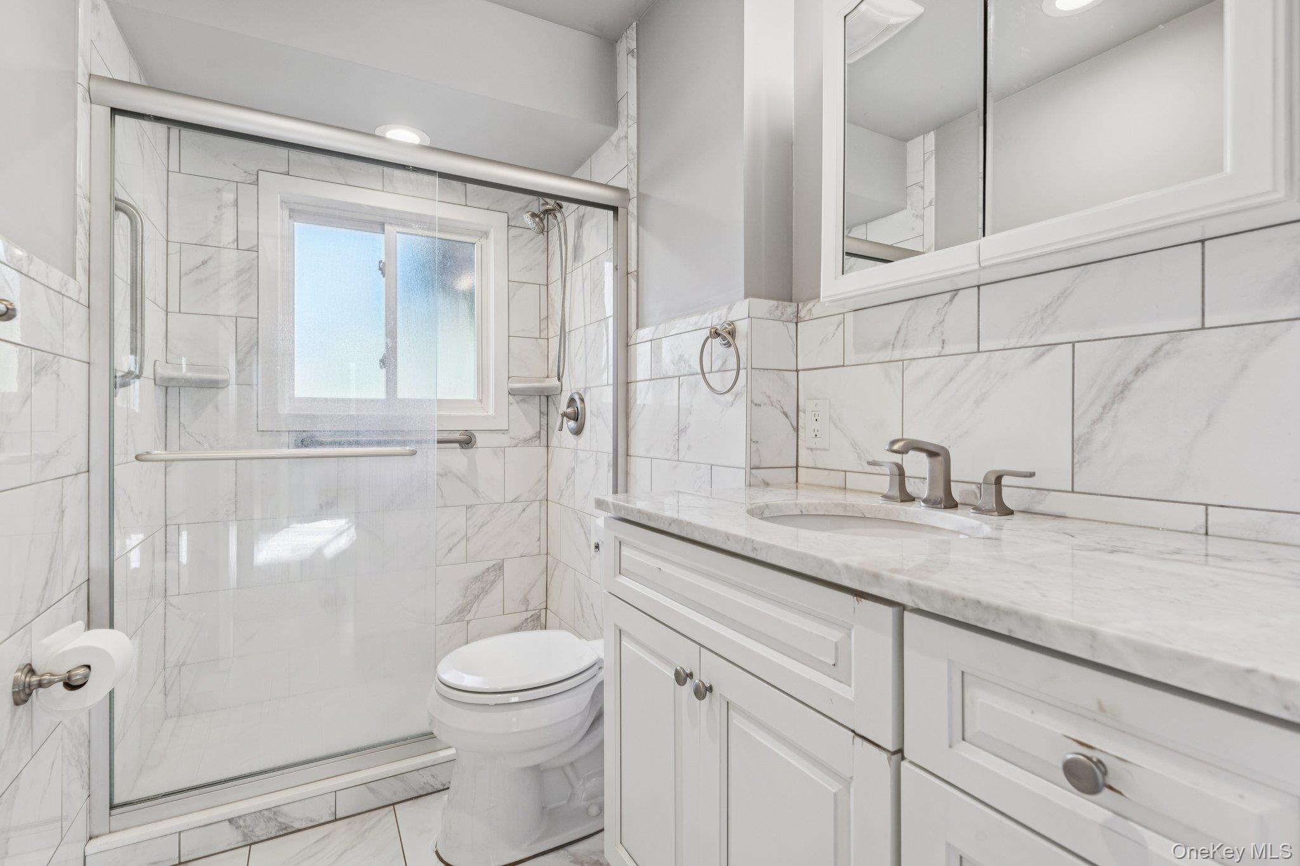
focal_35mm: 17
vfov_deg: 70.4
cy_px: 433
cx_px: 650
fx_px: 614
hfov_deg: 93.3
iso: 250
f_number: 8
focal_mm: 17
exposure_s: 1/30
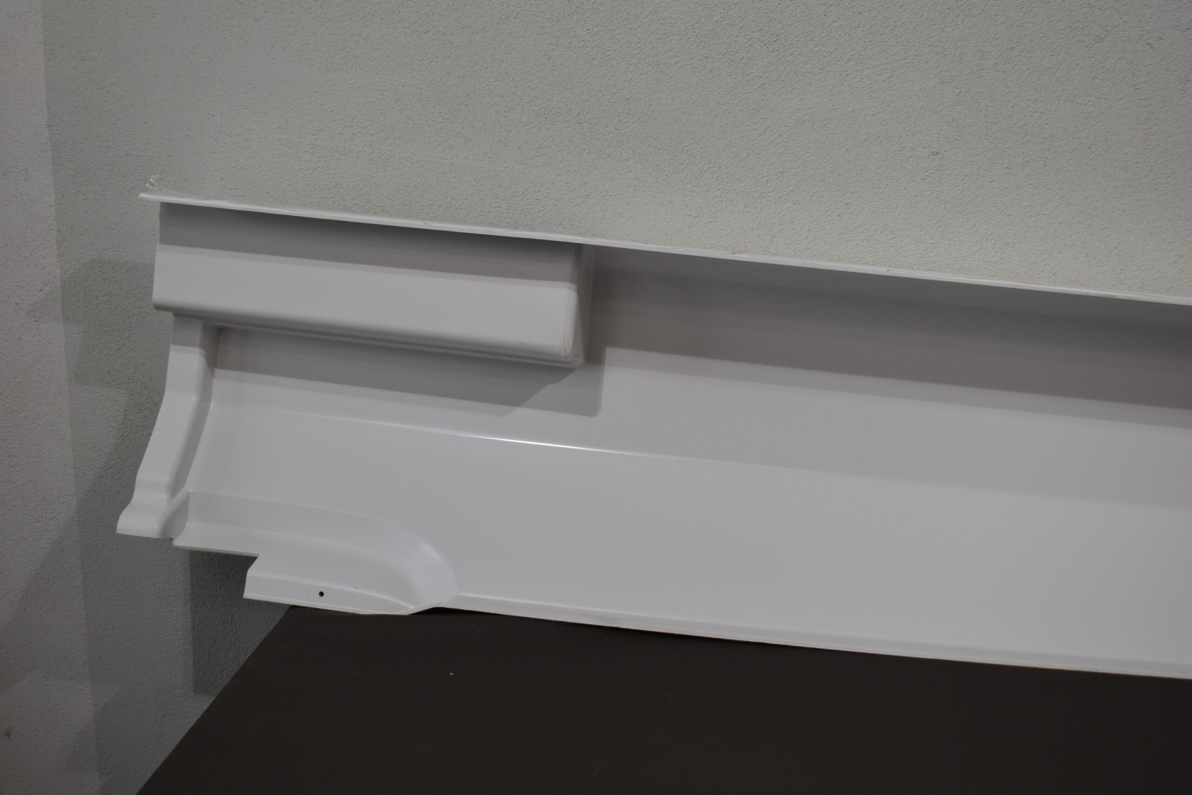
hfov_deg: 38.9
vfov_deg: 26.5
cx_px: 596
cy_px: 398
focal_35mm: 51
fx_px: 1689
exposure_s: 1/125
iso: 200
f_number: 5.6
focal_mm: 34
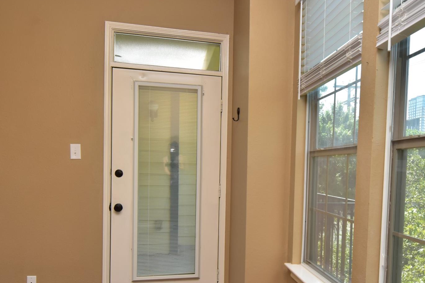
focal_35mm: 27
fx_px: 319
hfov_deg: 67.1
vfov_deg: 47.4
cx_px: 238
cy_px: 179
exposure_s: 1/125
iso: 400
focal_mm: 12
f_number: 9.5
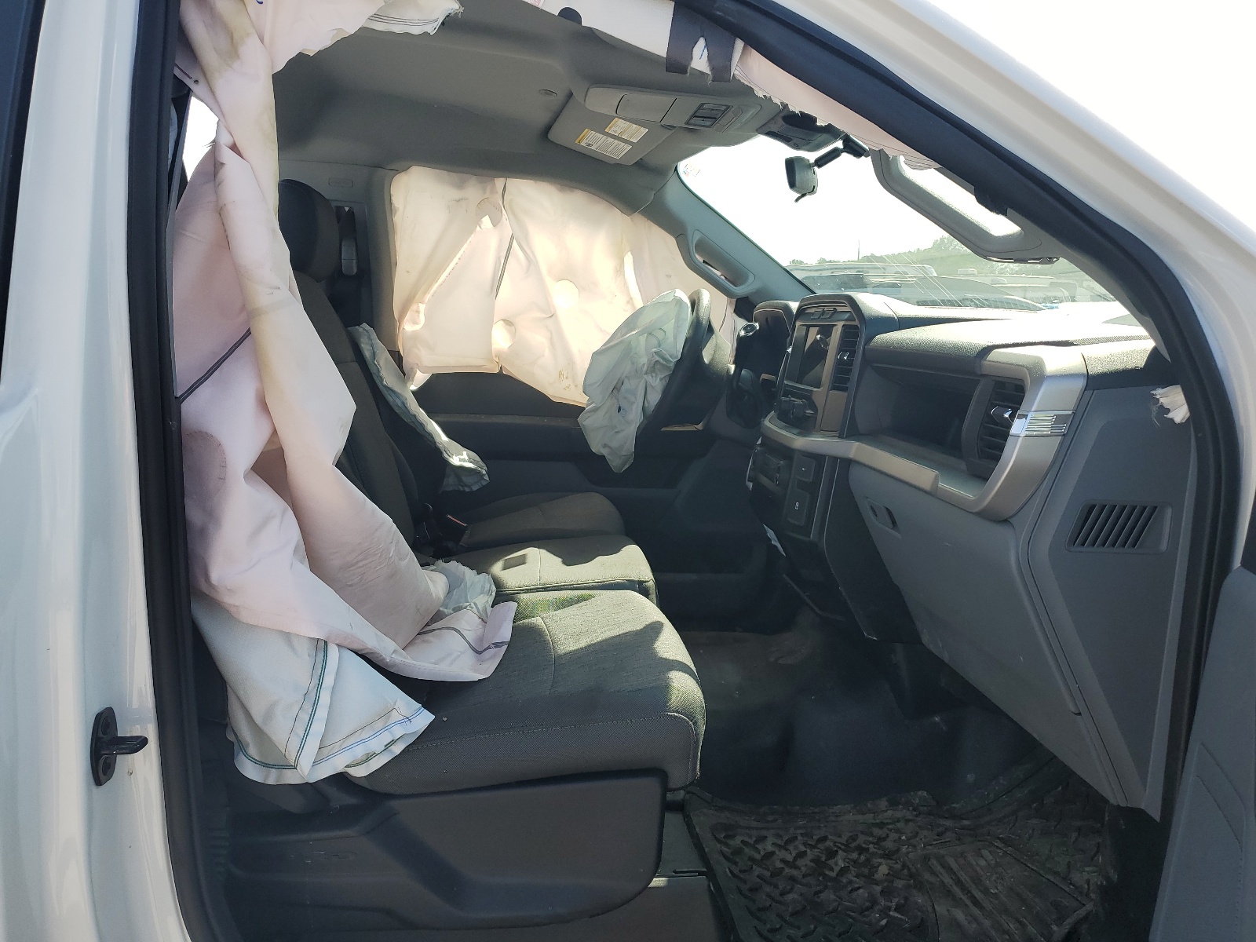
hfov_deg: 67.3
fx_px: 943
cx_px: 628
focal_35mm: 26
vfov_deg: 53.1
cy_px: 471
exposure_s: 1/1250
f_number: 1.5
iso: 50
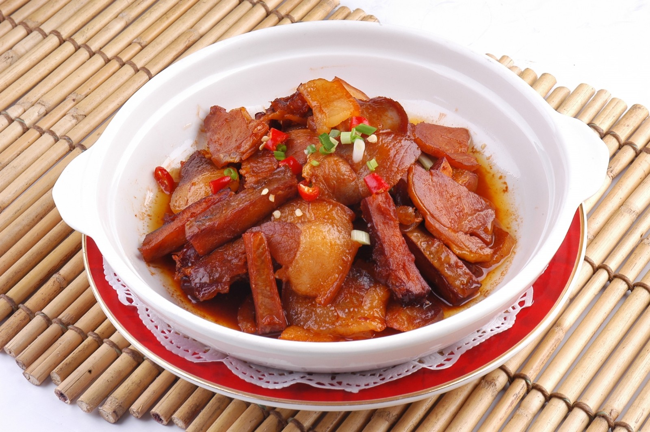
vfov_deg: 13.8
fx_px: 1785
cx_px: 325
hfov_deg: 20.6
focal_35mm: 99
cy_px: 216
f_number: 14
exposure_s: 1/125
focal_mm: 66
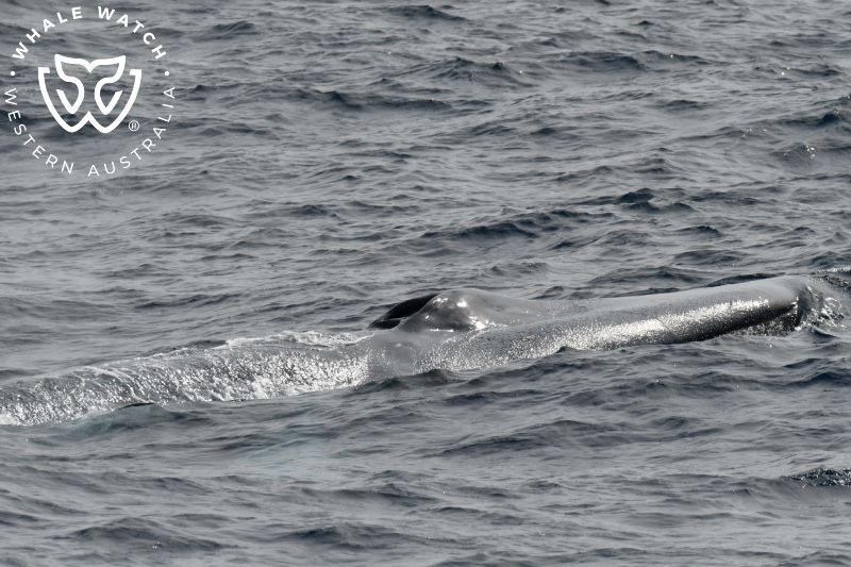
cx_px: 426
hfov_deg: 3.4
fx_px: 14179
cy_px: 284
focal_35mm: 600
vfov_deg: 2.3
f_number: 8
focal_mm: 400
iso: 280
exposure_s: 1/2000
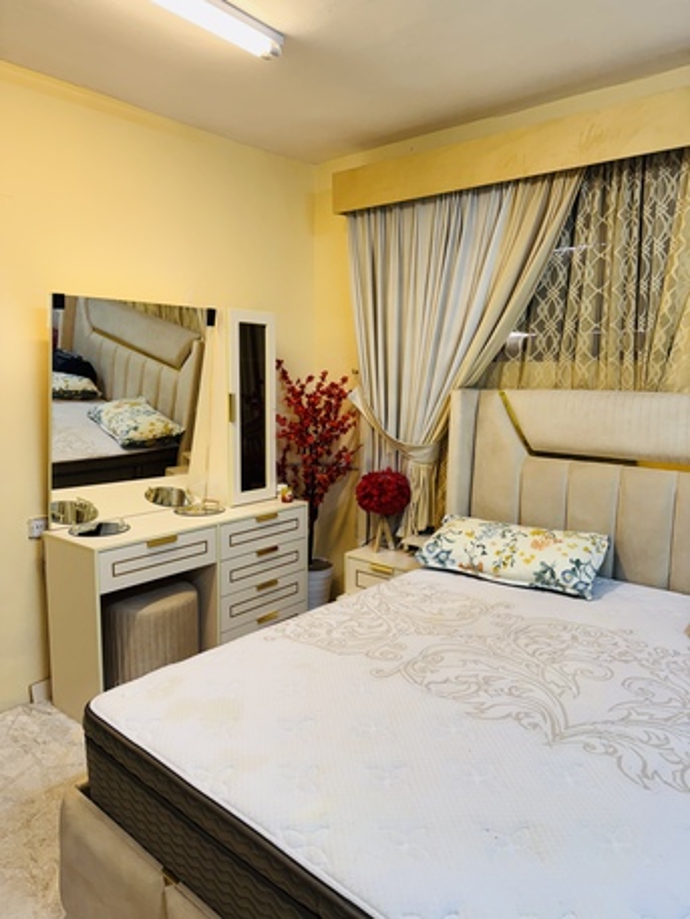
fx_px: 638
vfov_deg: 71.6
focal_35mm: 24
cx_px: 345
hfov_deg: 56.8
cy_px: 460
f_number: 1.78
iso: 200
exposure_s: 1/120
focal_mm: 6.76
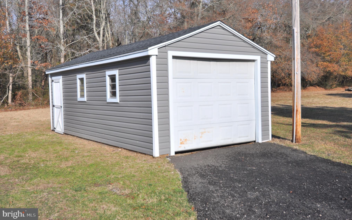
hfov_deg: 52.7
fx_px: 355
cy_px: 103
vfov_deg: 34.4
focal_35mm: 37
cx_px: 177
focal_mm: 24
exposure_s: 1/400
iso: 200
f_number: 10
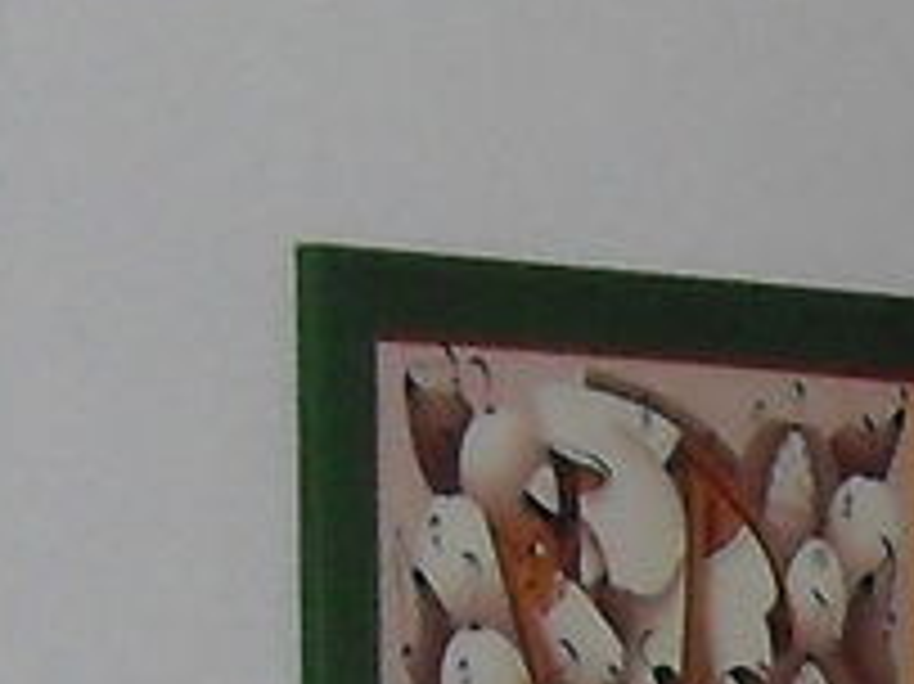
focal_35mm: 284
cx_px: 2247
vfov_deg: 5.1
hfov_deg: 6.6
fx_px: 7494
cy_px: 1674
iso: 400
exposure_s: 1/60
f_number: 3.1
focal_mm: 6.3
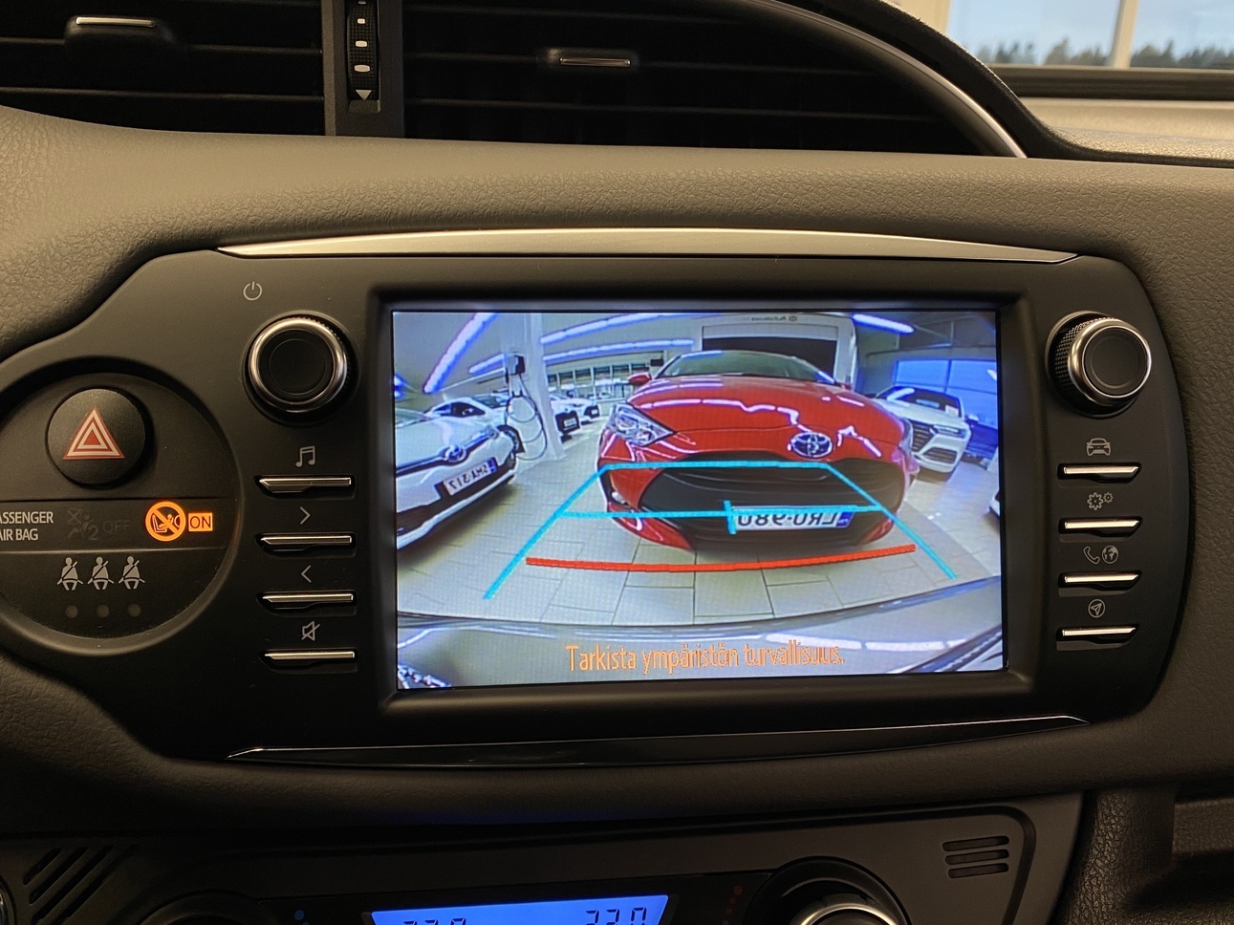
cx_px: 601
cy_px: 491
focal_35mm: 29
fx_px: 1034
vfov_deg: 48.2
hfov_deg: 61.7
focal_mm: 4.25
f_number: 1.8
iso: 64
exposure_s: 1/50
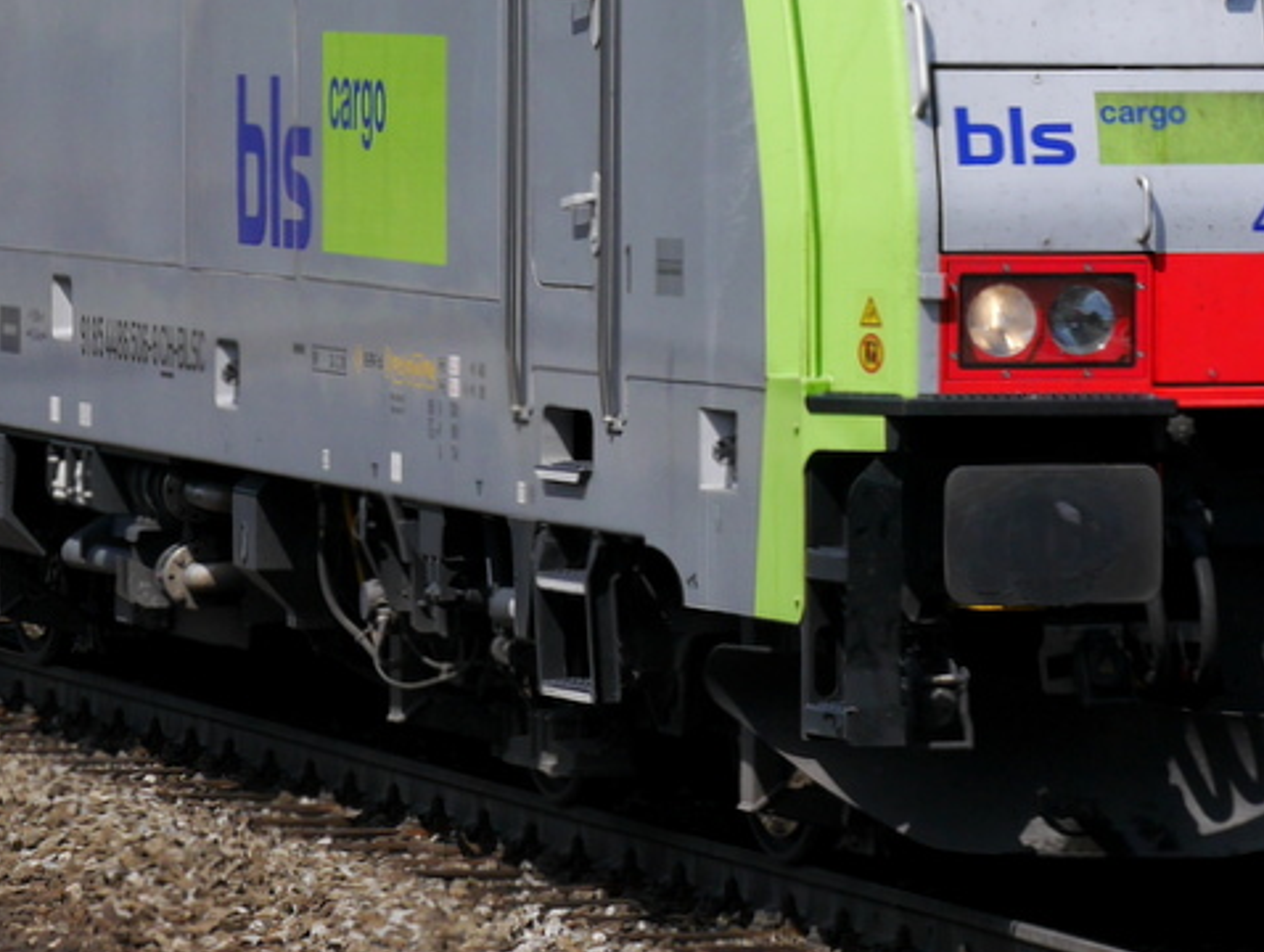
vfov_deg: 5.8
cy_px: 62
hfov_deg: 7.8
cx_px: 809
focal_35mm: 255
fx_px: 9325
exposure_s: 1/500
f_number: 7.1
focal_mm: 61
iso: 160
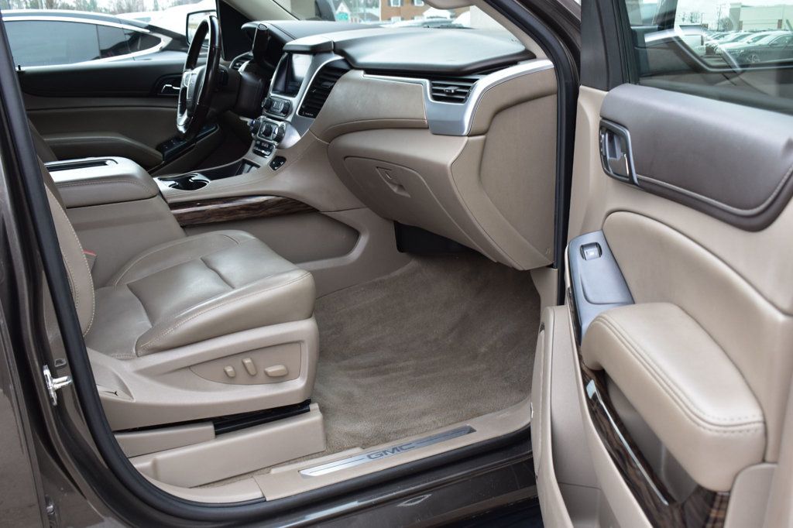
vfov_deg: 35.5
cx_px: 396
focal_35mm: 38
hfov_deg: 51.3
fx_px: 826
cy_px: 264
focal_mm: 25
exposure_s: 1/60
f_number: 8
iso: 400
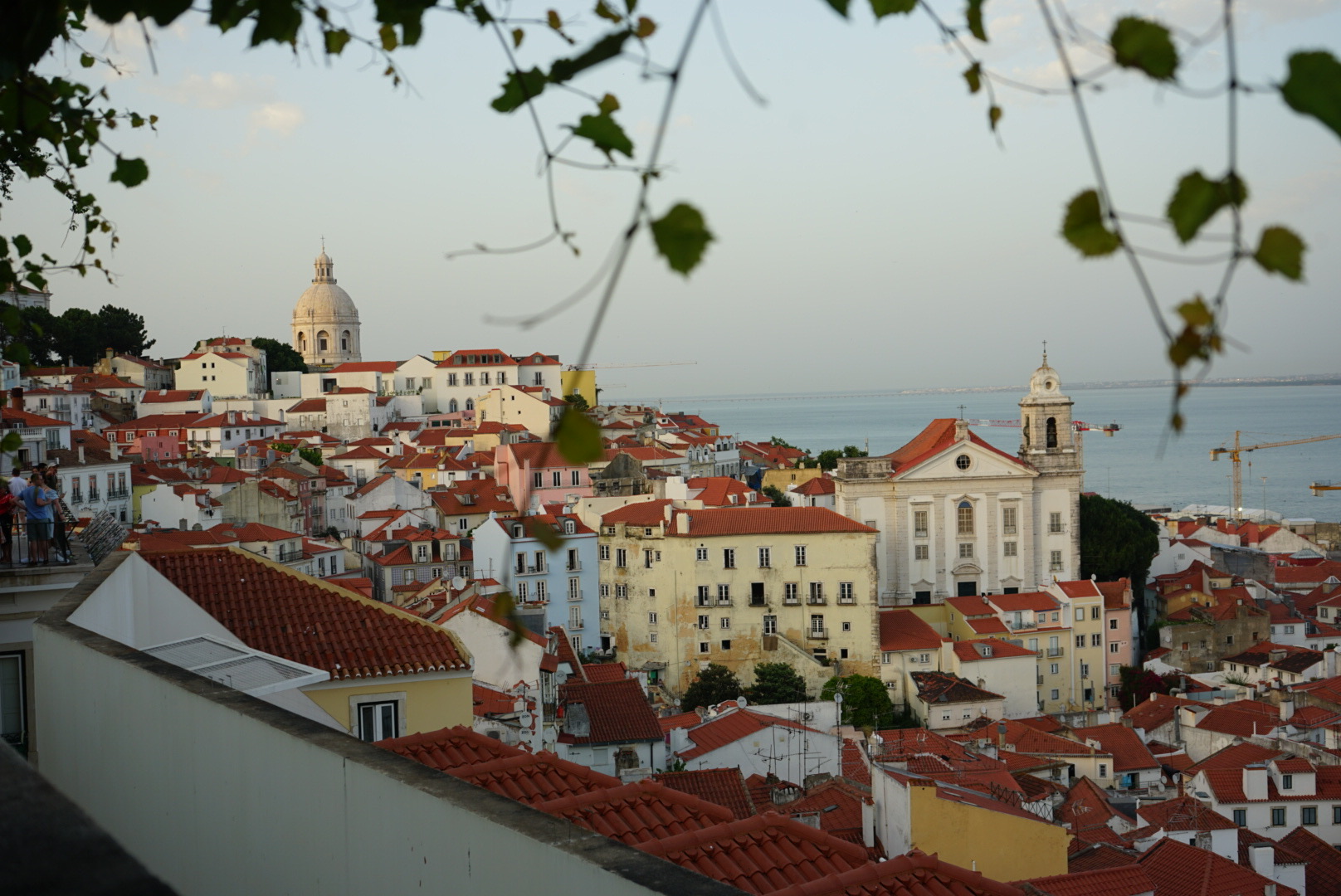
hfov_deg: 44.5
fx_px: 1640
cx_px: 670
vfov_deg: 30.6
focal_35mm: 44
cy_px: 448
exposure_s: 1/60
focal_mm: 44
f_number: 6.3
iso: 100
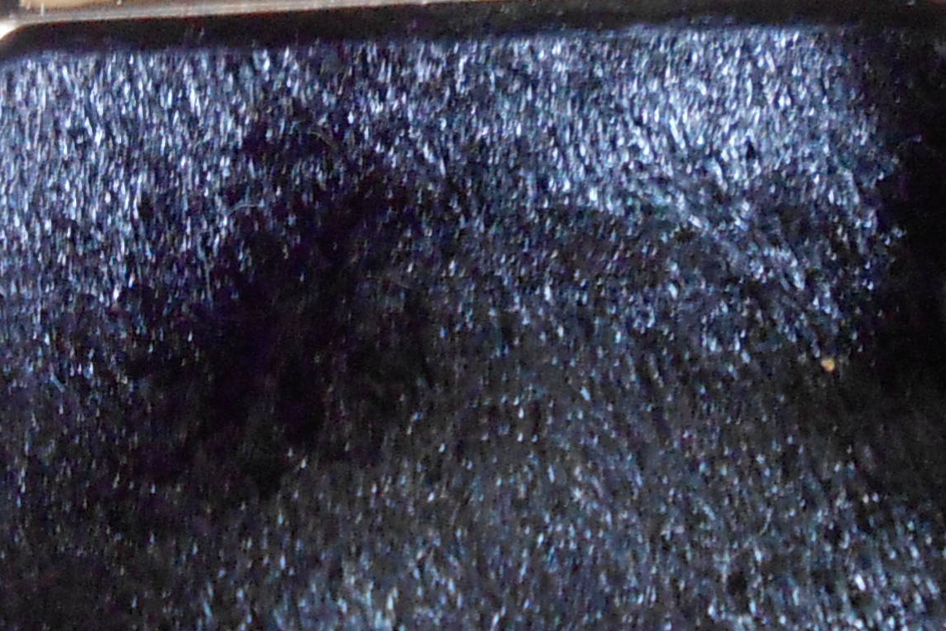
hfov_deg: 16.1
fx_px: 3311
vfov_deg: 10.9
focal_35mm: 126
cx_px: 118
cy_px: 167
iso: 400
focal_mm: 5.3
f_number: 3.8
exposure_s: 1/6
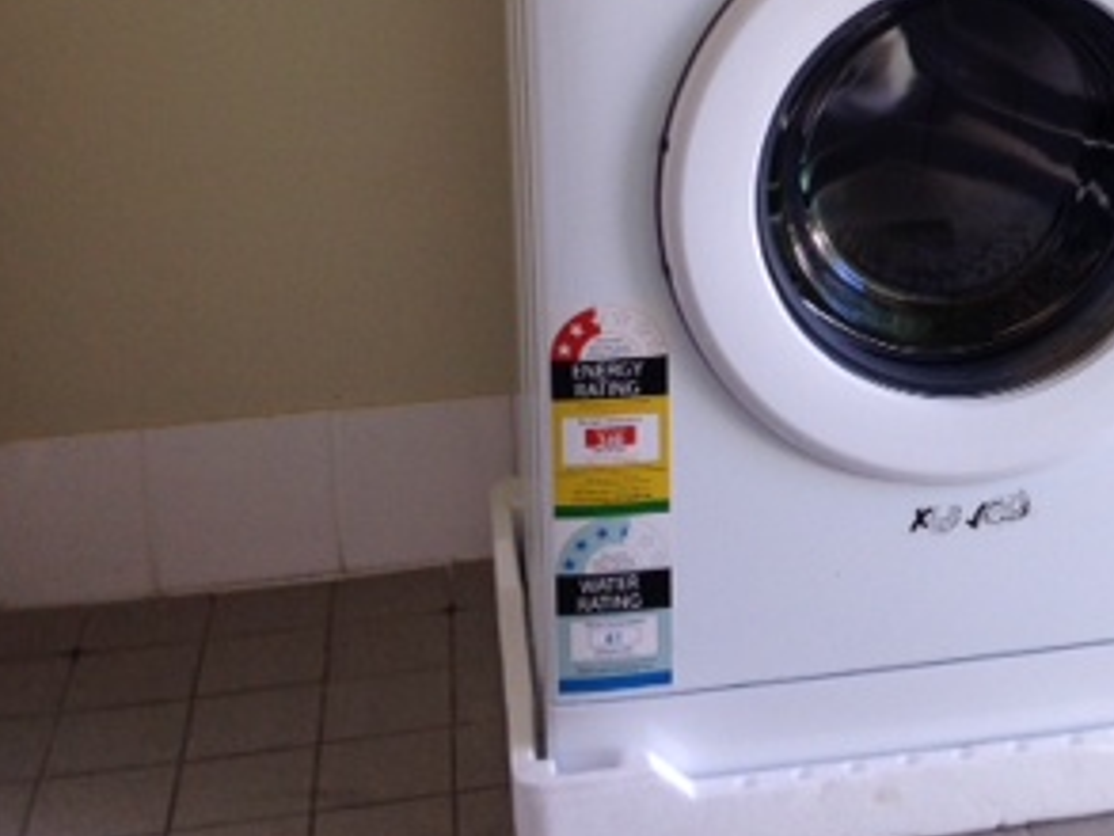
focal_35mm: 72
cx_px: 1053
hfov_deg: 25.9
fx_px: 2318
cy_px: 65
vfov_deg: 20.0
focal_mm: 4.12
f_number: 2.4
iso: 64
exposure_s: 1/60
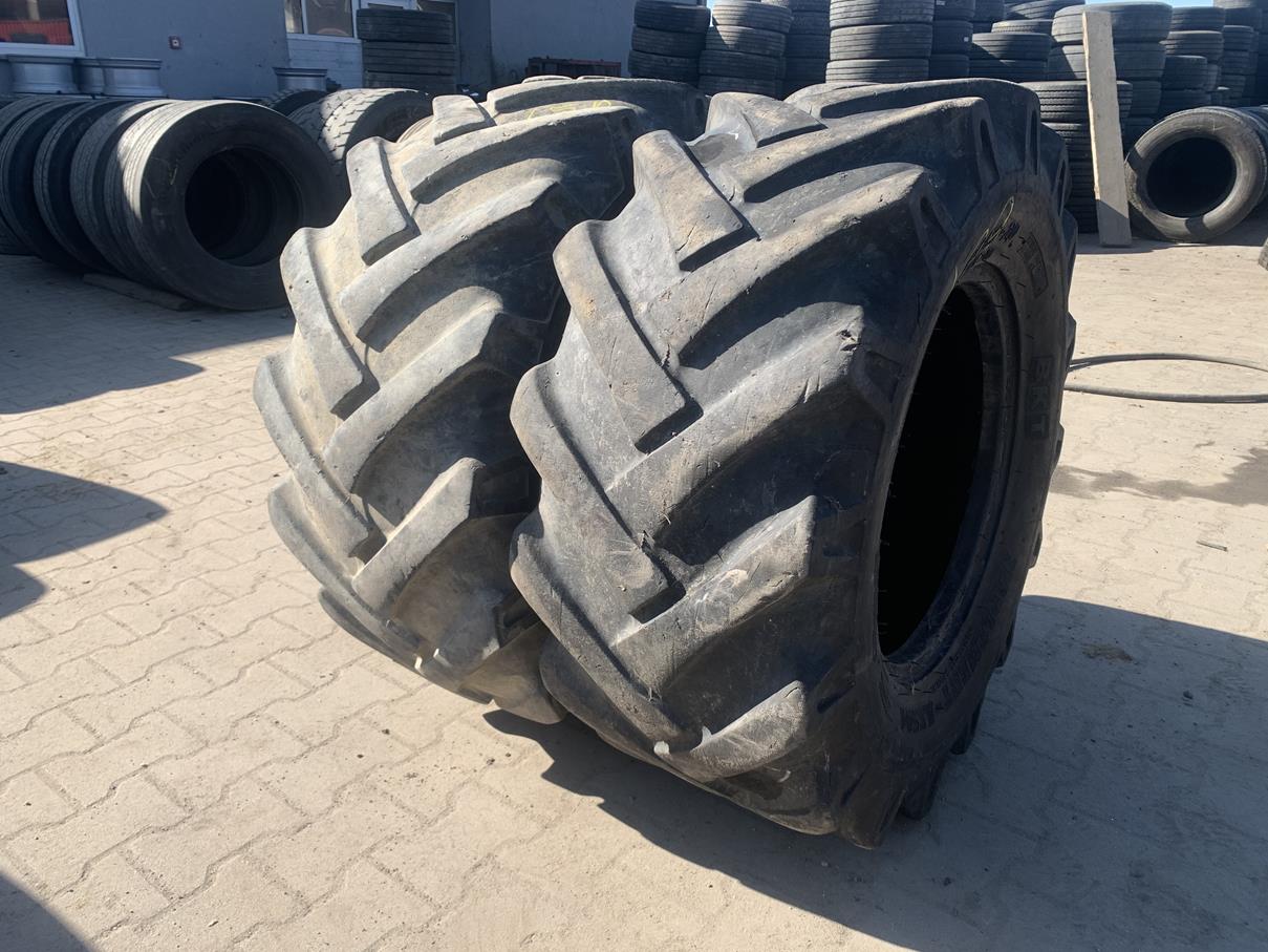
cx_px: 634
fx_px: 952
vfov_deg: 53.1
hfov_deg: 67.3
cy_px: 476
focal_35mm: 26
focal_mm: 4.25
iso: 25
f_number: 1.8
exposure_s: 1/871
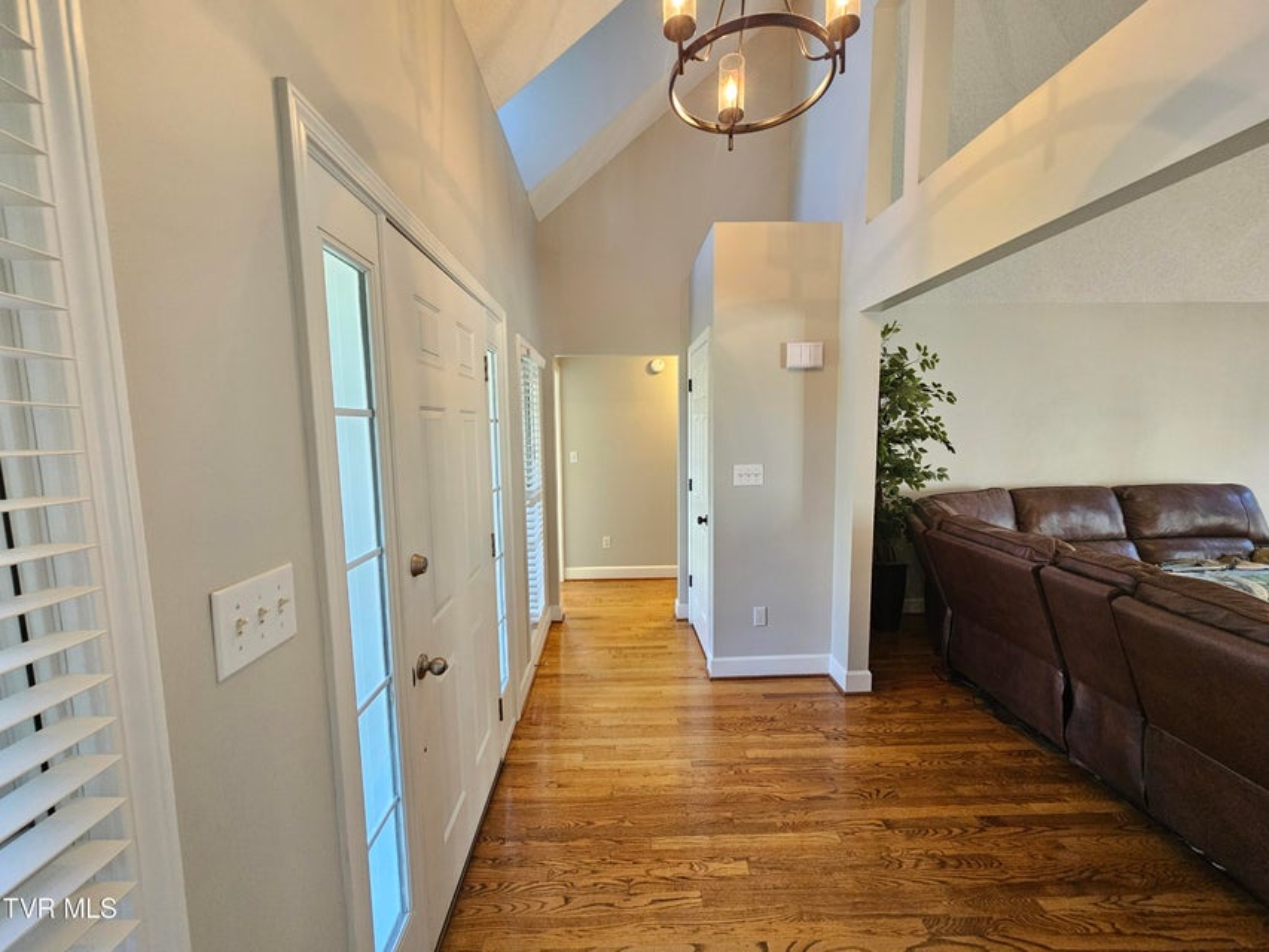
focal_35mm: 13
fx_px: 477
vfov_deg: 89.9
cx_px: 634
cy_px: 476
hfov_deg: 106.2
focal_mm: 2.2
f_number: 2.2
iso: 400
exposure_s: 1/60
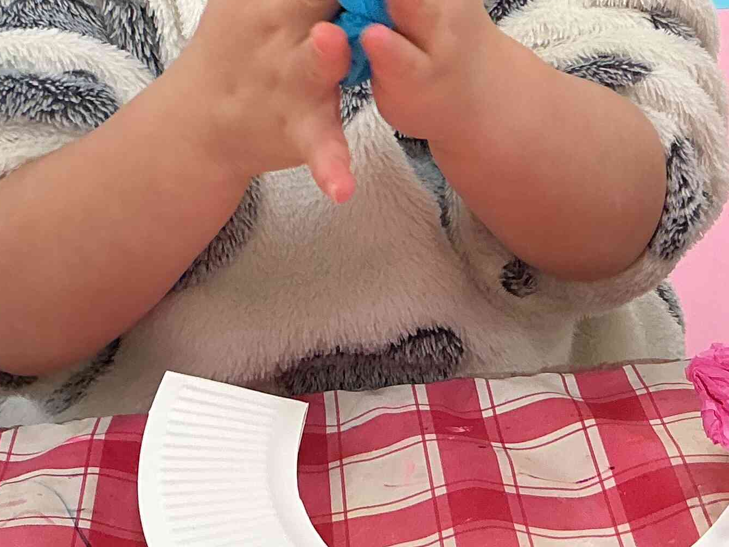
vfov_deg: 15.9
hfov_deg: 22.2
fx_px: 1832
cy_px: -221
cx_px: 574
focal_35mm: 87
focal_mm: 3
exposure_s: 1/60
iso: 50
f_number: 1.8
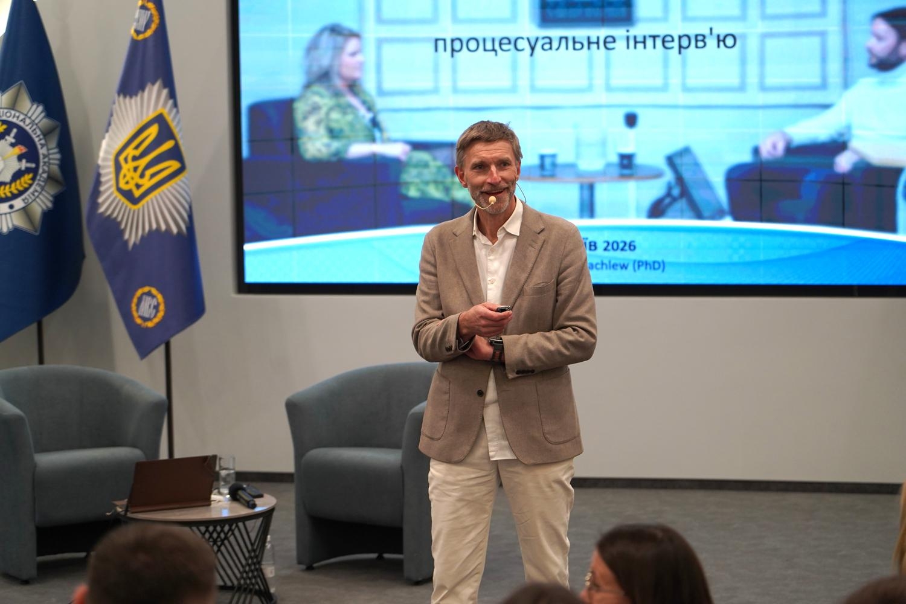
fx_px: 2642
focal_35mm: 105
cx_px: 453
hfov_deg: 19.5
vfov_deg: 13.0
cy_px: 302
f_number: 4
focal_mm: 105
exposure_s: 1/160
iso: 1600
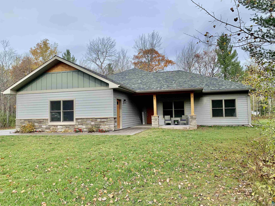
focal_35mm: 26
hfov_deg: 67.3
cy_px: 103
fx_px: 207
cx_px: 138
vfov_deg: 53.1
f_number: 1.8
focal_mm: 4.25
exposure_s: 1/1368
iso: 25
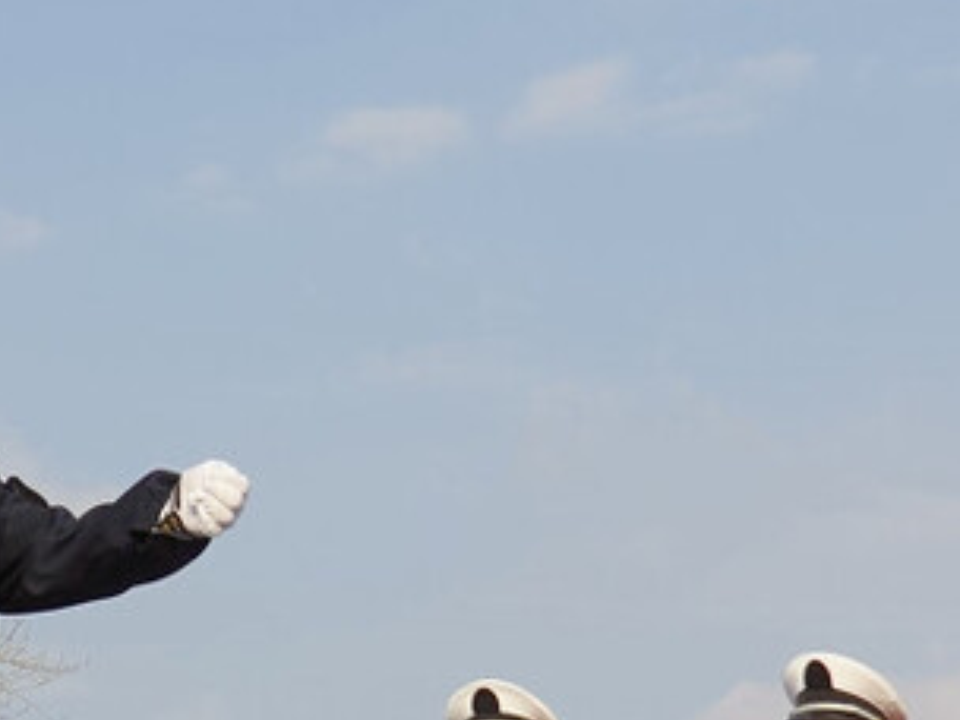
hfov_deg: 12.9
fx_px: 4215
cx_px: 215
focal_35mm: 152
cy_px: 669
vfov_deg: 9.7
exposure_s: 1/800
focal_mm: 14.99
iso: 125
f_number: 4
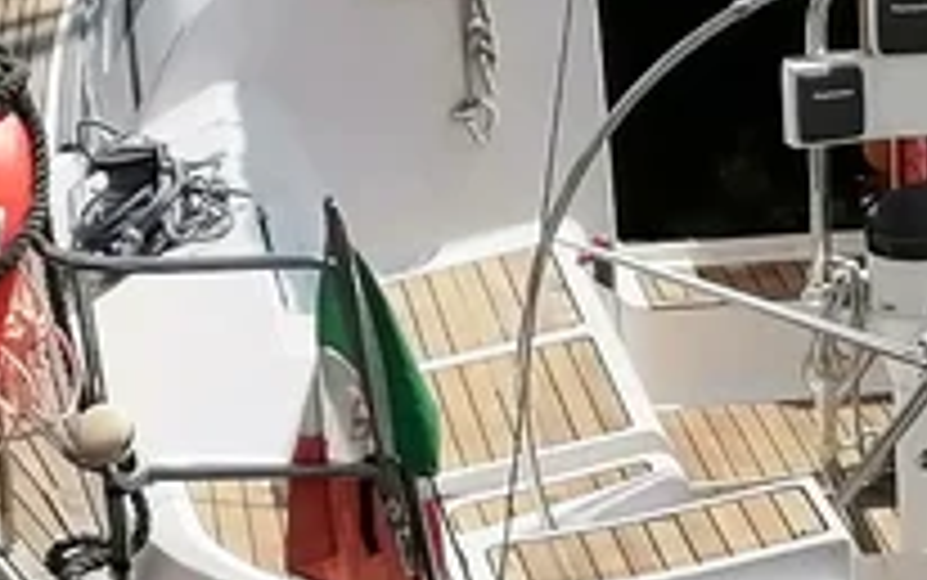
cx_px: 720
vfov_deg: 6.3
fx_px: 5232
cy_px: 121
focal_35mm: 207
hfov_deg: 10.1
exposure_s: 1/2985
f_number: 1.8
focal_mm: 3.96
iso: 50
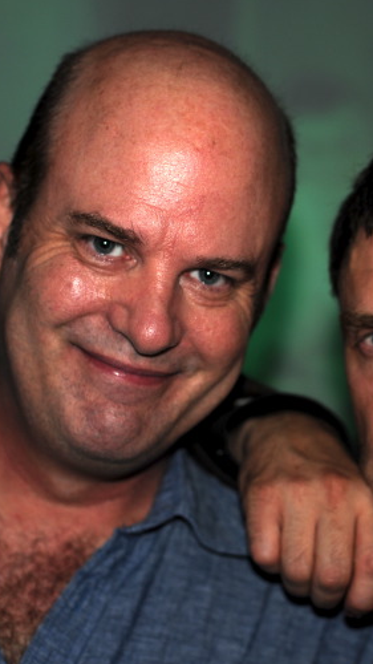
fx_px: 1584
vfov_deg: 23.7
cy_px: 319
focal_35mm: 90
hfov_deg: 13.3
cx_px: 365
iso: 200
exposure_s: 1/30
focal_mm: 50
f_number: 3.5
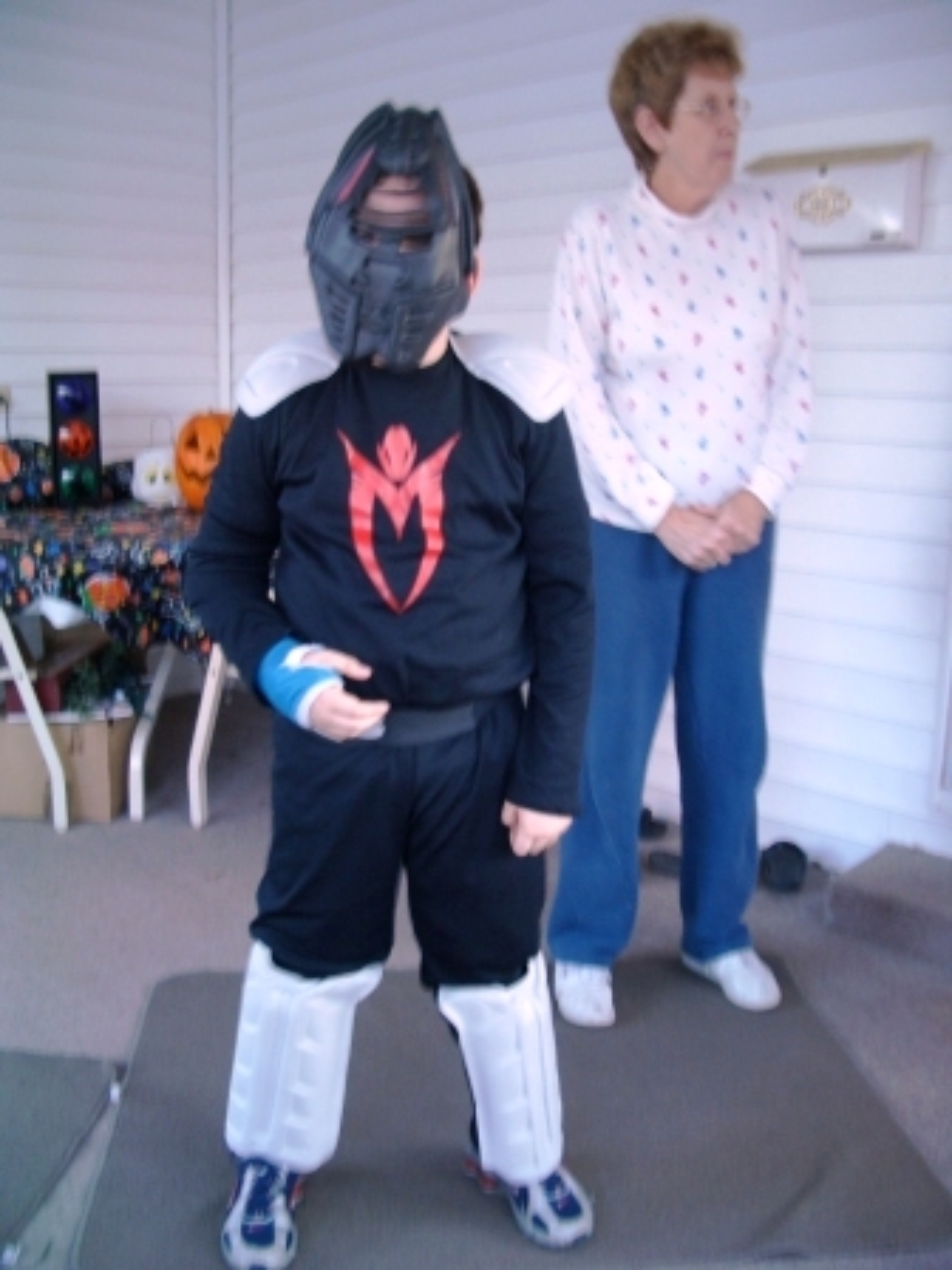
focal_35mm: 35
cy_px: 635
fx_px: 1283
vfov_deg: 52.6
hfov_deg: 40.7
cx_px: 476
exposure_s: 1/6
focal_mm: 5.8
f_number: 2.6
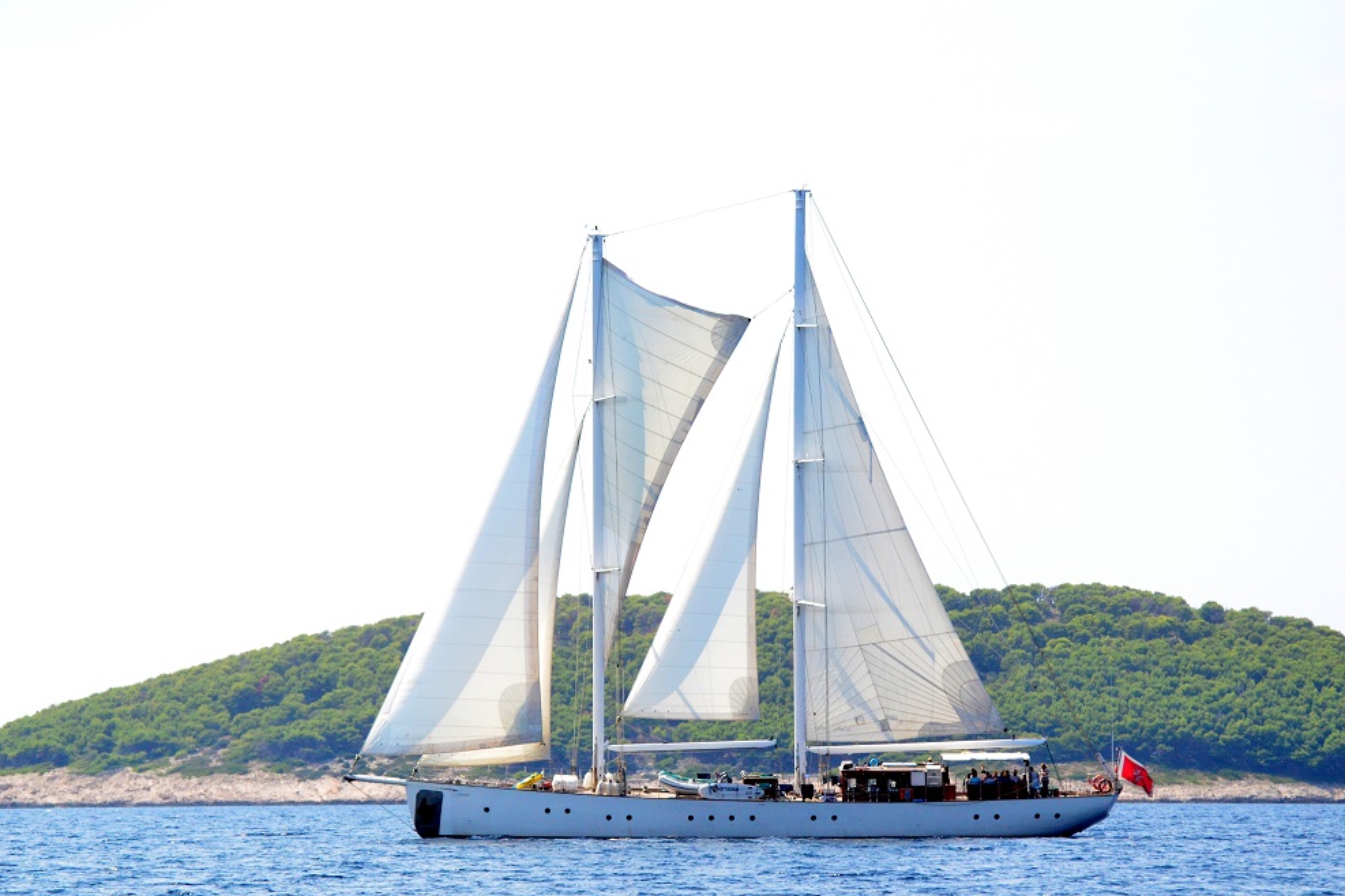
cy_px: 449
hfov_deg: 10.1
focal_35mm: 205
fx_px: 7640
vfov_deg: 6.7
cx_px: 667
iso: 2000
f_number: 4.8
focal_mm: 135
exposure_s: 1/8000
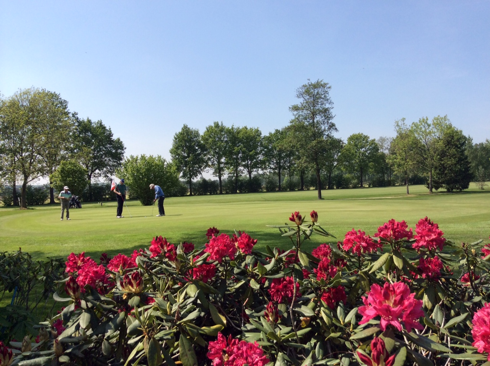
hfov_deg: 55.4
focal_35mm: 33
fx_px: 466
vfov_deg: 42.8
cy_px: 183
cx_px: 245
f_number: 2.4
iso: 32
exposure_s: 1/1167
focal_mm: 3.3
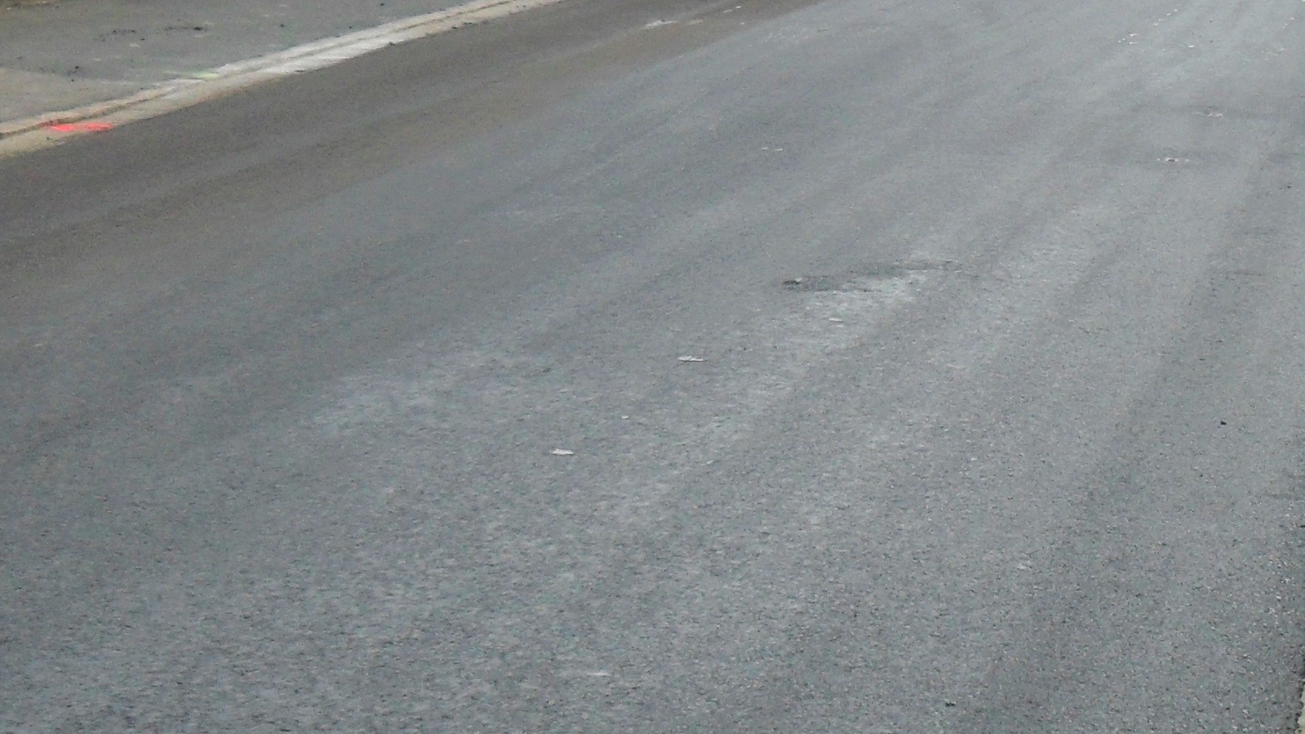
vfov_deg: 13.8
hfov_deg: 24.3
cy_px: 127
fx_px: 3010
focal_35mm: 87
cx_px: 919
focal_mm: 6.2
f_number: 8.9
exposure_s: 1/60
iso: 100
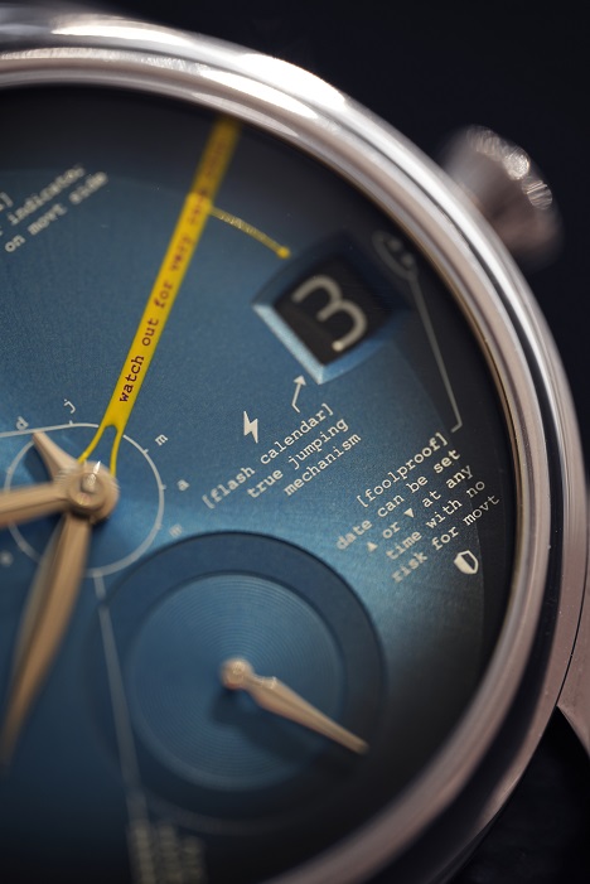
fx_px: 2579
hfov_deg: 13.1
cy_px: 442
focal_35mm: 105
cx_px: 295
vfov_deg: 19.4
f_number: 2.8
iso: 250
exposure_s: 1/250
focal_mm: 105
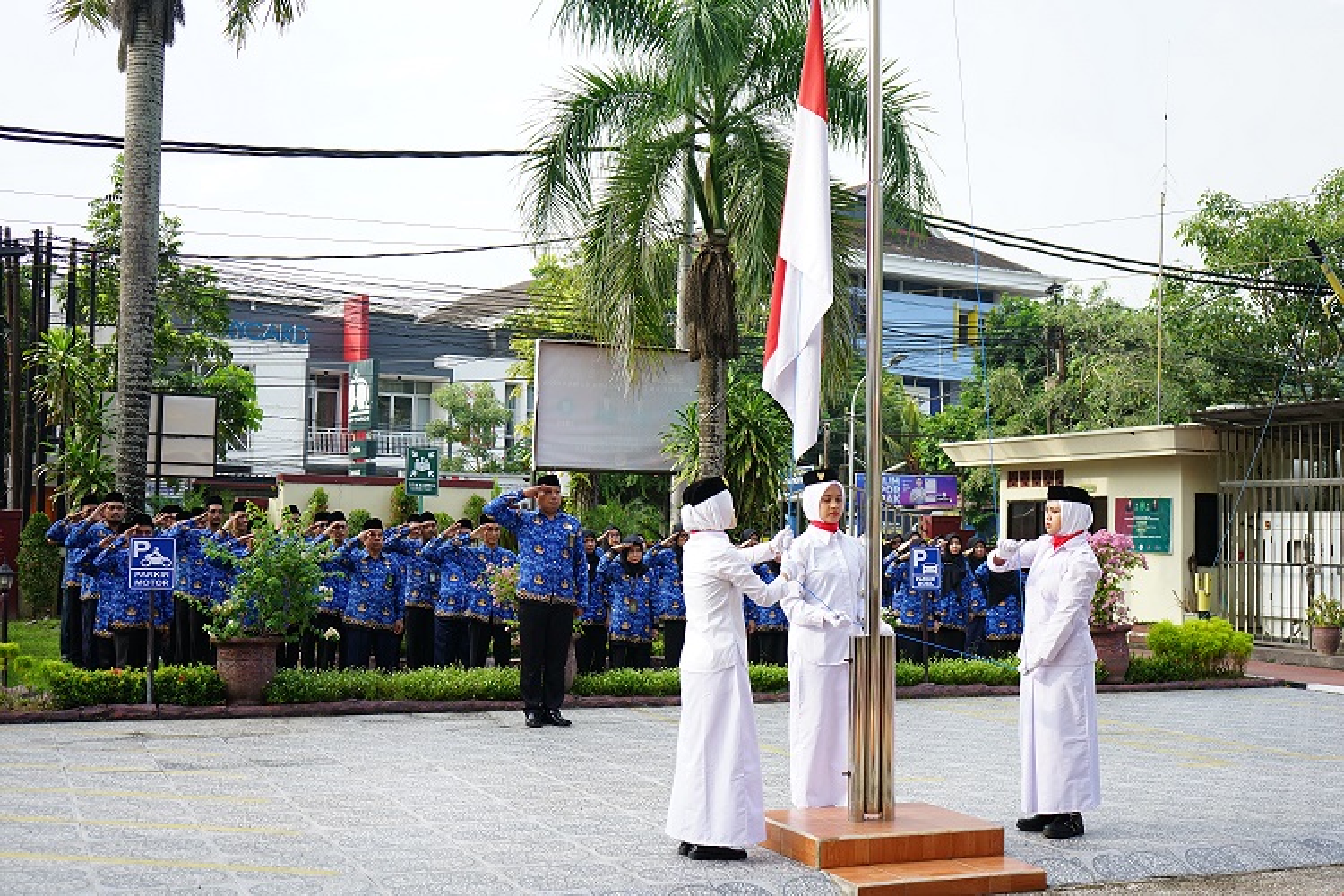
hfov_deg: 47.4
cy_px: 448
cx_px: 672
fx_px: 1531
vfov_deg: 32.6
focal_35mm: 41
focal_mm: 41
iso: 500
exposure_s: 1/640
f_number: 5
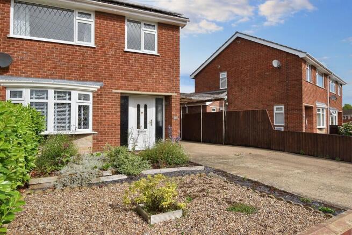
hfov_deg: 77.3
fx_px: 220
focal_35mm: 22
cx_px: 176
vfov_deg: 56.2
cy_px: 118
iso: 100
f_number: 9
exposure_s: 1/320
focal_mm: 15
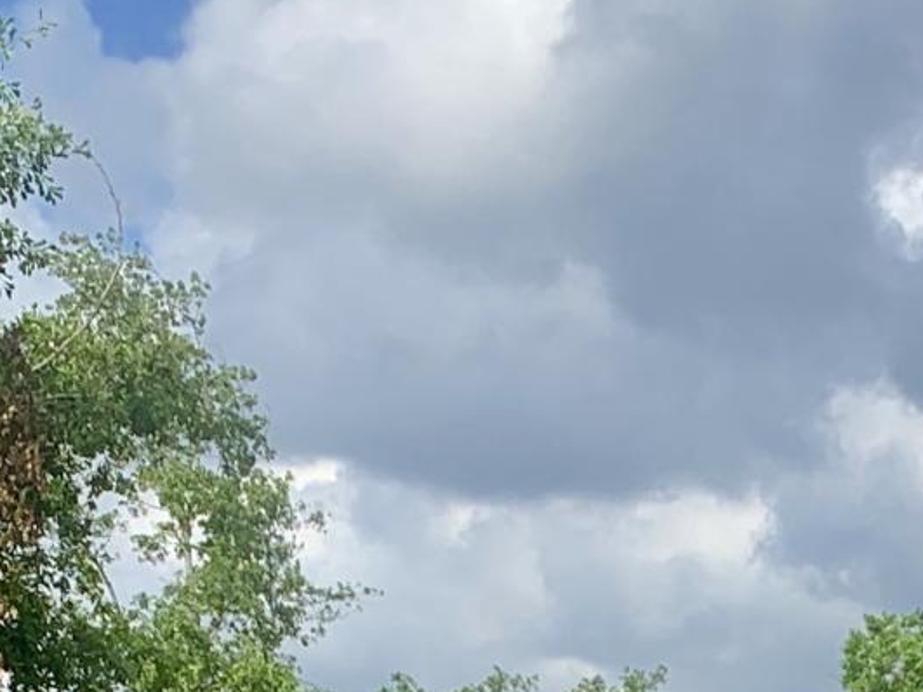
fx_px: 3919
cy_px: 1360
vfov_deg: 9.5
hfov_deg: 13.4
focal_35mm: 147
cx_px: 720
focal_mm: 4.25
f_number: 1.8
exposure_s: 1/2160
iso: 25
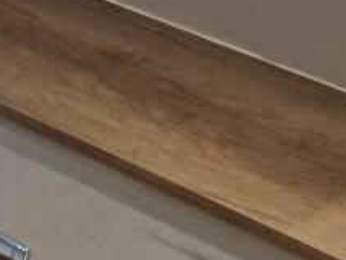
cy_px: 326
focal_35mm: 110
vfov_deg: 13.1
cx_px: -424
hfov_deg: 13.9
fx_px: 1101
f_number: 1.8
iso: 250
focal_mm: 5.54
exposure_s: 1/60
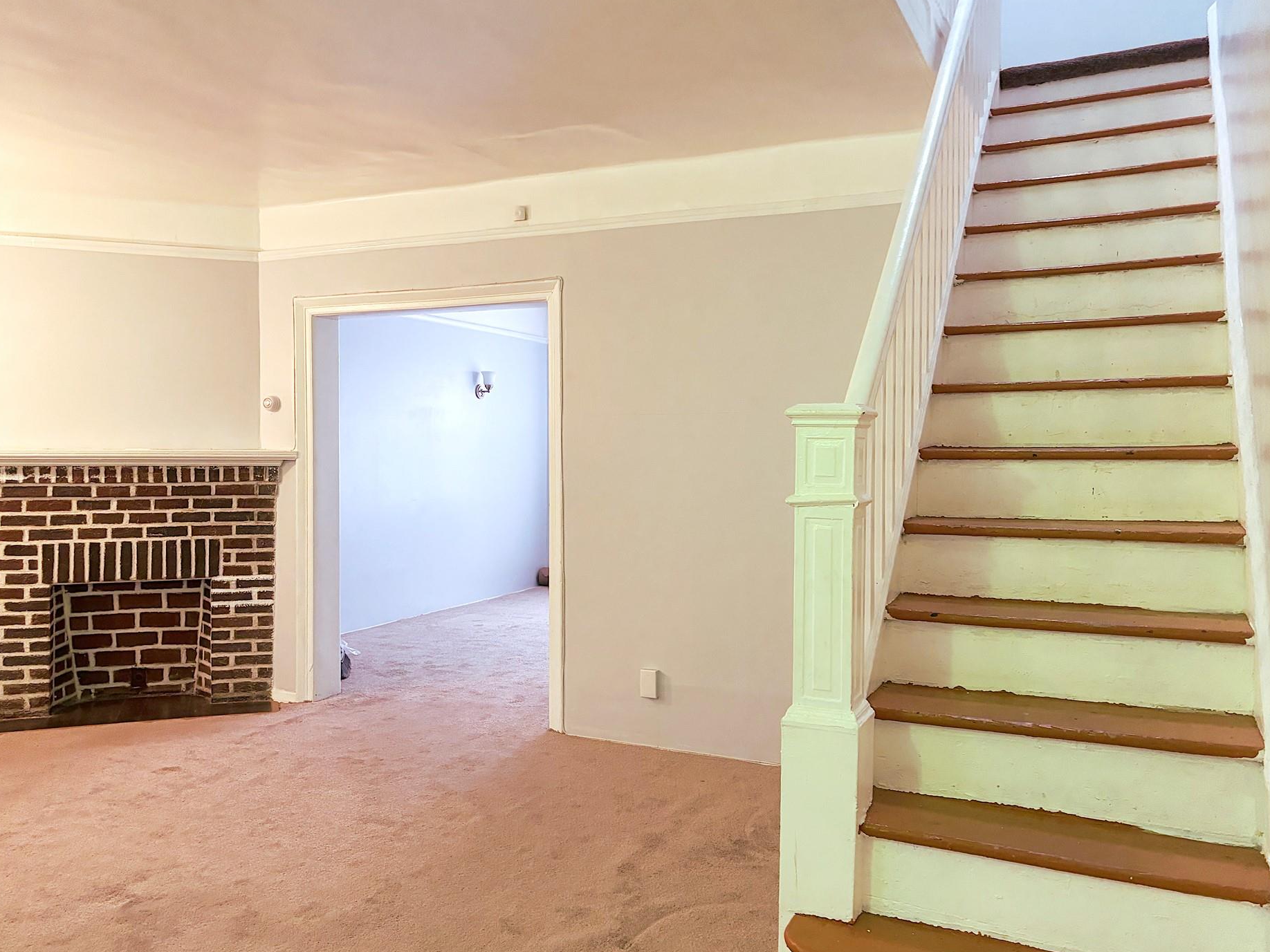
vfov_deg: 48.2
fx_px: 1064
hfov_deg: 61.6
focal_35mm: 29
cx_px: 656
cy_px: 470
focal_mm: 5.96
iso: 250
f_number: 1.6
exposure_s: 1/60
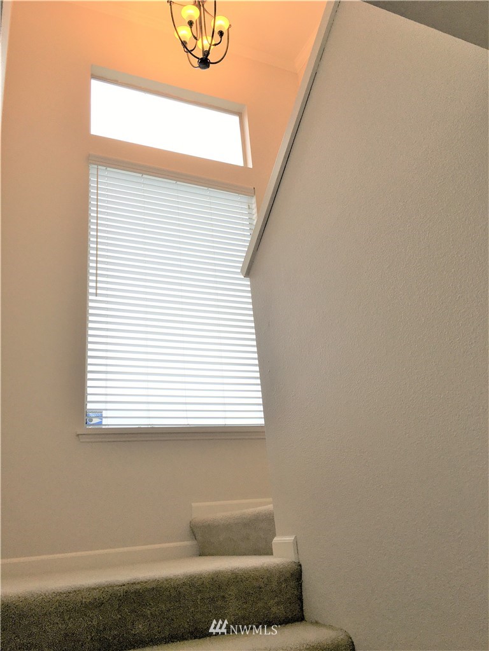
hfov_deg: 48.2
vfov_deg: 61.7
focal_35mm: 29
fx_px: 546
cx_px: 244
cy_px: 326
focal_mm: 4.15
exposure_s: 1/120
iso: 25
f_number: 2.2
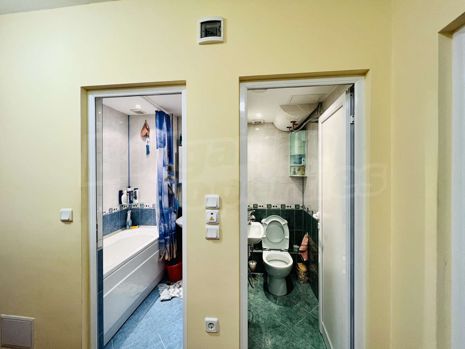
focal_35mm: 13
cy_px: 174
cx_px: 232
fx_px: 175
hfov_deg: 106.2
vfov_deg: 89.9
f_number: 1.8
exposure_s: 1/50
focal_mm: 1.57
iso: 200
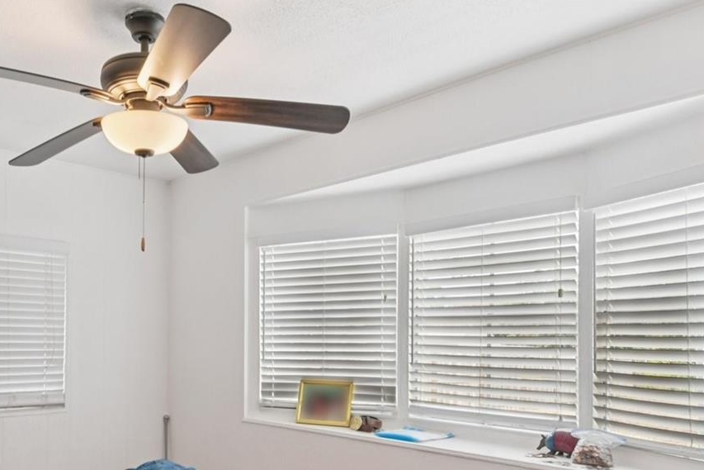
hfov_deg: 59.1
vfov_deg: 41.9
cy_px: 368
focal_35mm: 30
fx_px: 587
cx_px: 189
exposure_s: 1/50
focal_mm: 16
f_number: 8
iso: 400
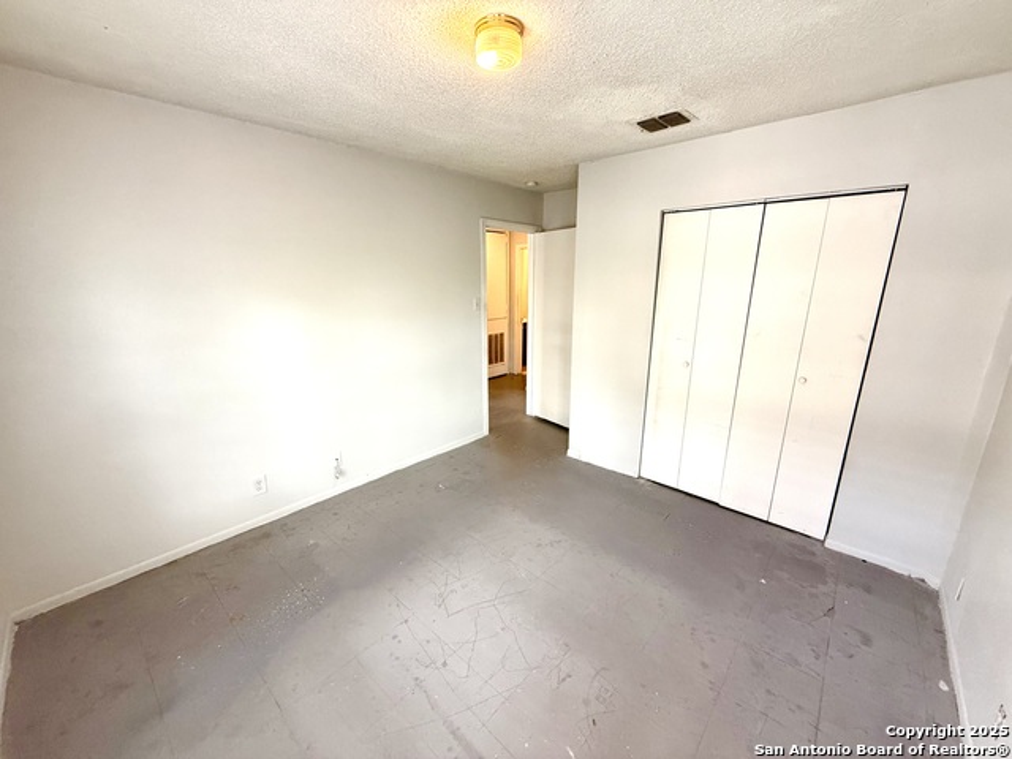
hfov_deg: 102.1
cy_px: 380
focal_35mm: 14
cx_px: 506
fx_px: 409
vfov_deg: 85.7
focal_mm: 2.22
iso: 250
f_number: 2.2
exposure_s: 1/99
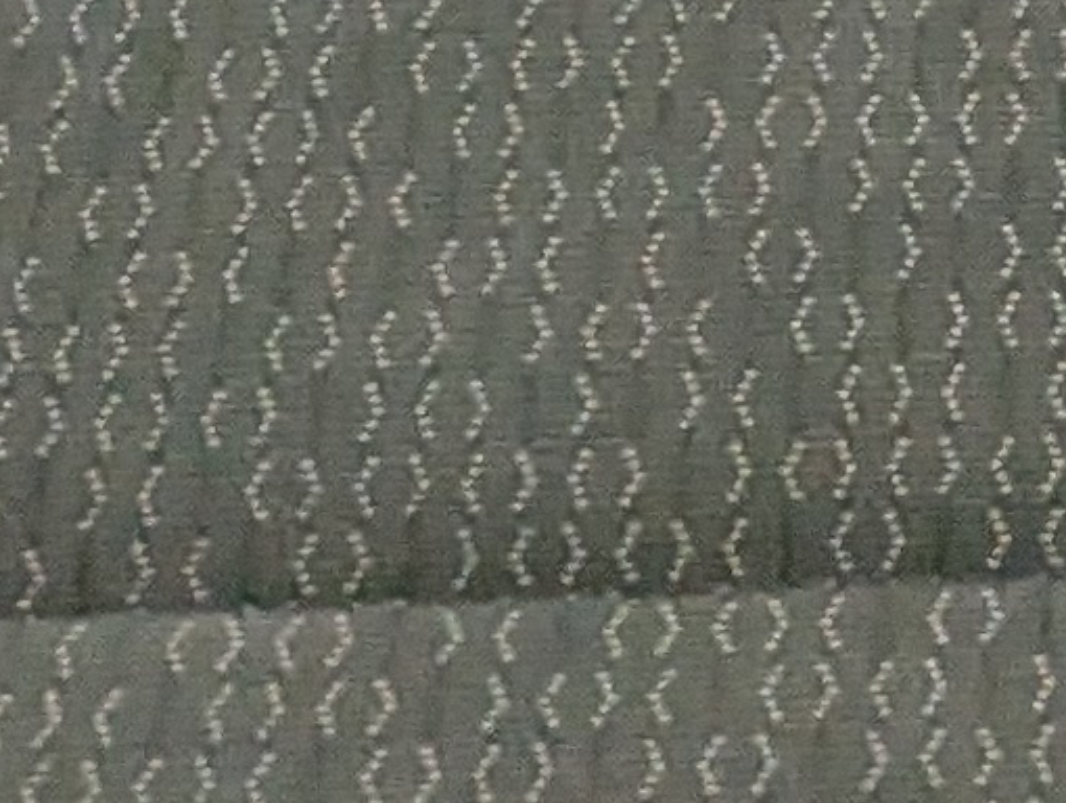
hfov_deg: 14.3
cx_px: 1616
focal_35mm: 128
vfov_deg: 8.1
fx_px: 3947
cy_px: -2240
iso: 91
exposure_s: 1/59
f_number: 2.2
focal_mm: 2.35
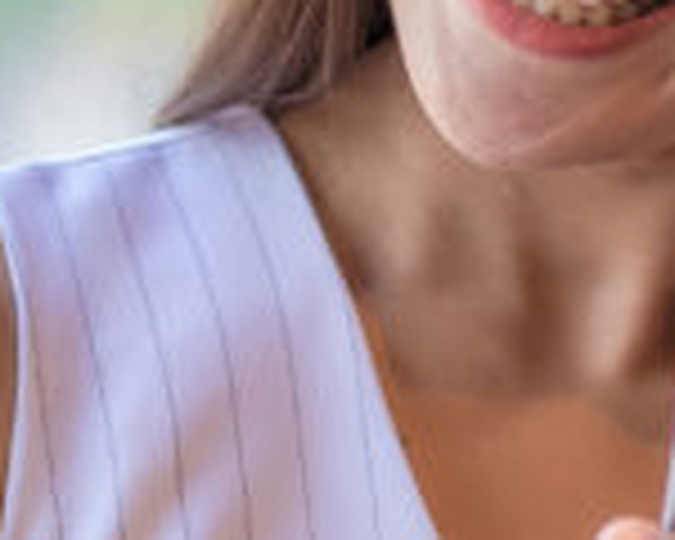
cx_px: -212
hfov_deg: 3.5
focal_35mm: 546
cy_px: 520
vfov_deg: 2.8
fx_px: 10908
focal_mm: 85
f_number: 2.5
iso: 400
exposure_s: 1/125
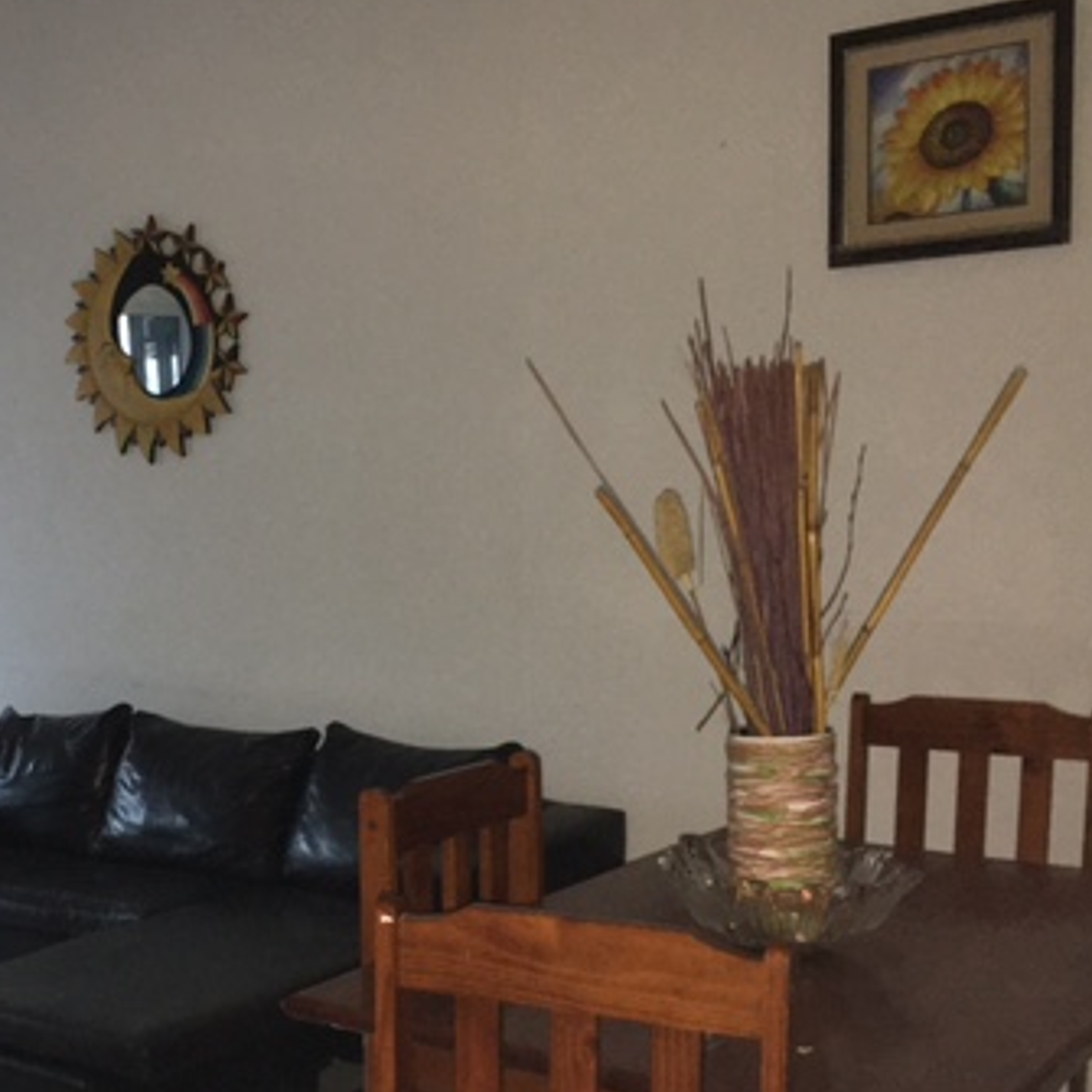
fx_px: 1749
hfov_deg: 33.3
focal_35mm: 49
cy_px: 733
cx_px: 170
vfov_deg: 34.3
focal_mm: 4.15
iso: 200
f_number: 2.2
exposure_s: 1/17
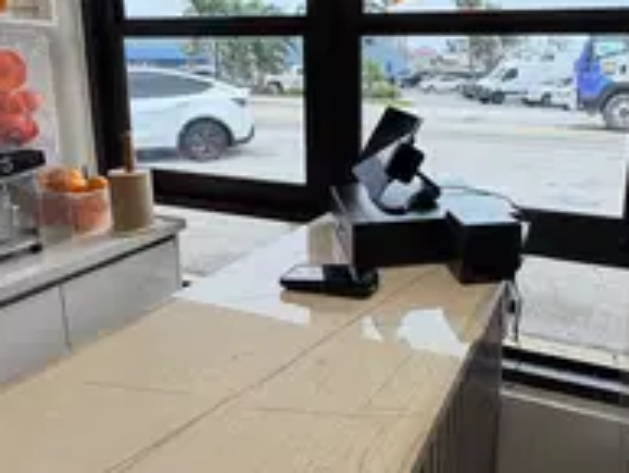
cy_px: 166
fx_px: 527
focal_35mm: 29
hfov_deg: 60.4
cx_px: 411
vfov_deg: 47.7
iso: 40
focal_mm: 2.22
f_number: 2.2
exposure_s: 1/120
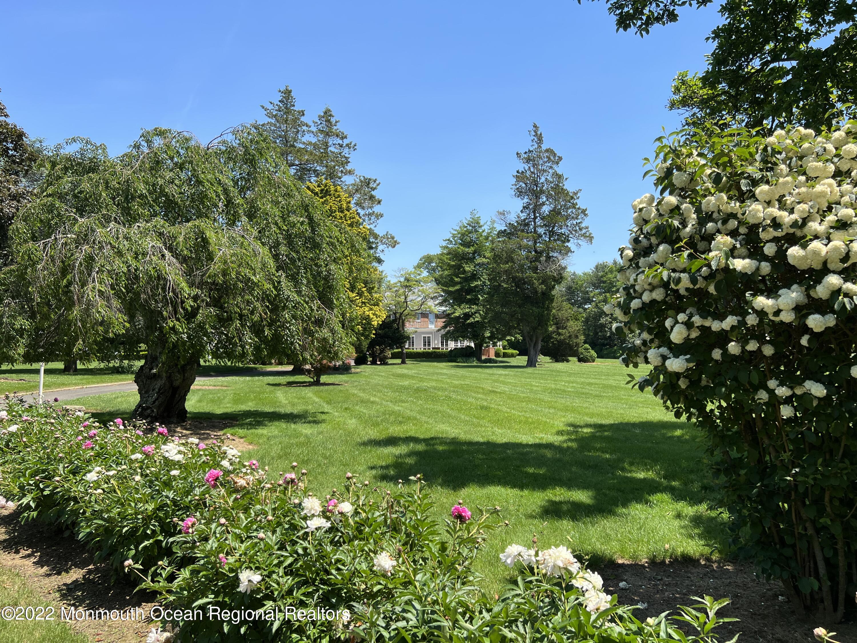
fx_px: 644
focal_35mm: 26
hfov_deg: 67.3
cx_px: 428
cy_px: 322
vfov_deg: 53.1
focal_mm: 5.7
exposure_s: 1/2457
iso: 50
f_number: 1.5
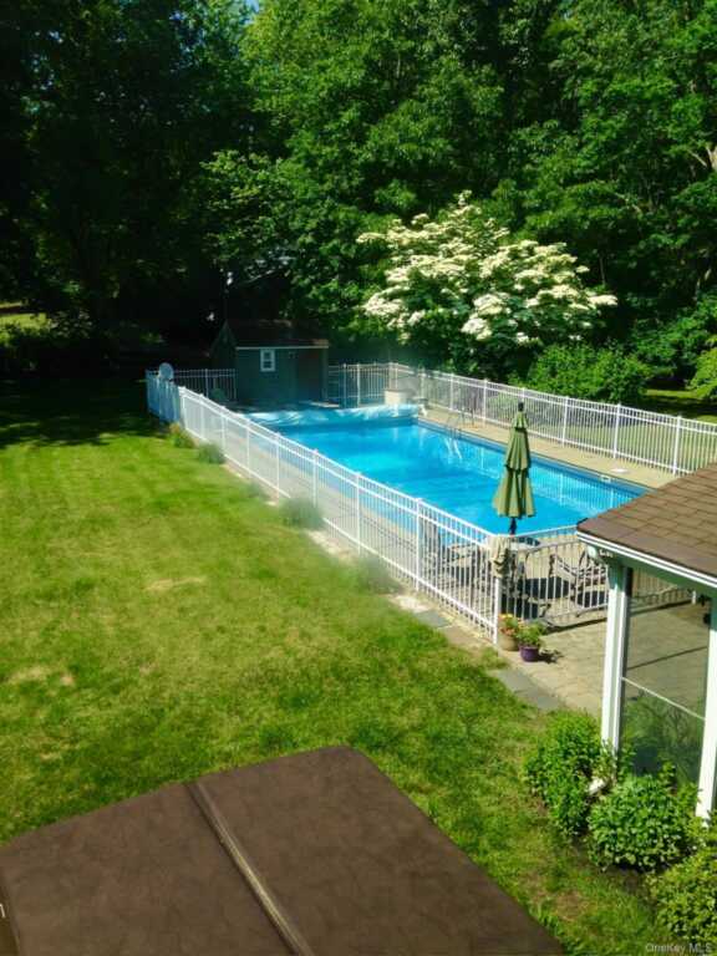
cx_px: 358
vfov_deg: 55.4
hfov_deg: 42.9
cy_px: 478
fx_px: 911
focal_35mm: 33
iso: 50
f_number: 2.4
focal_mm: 4.12
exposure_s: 1/1085
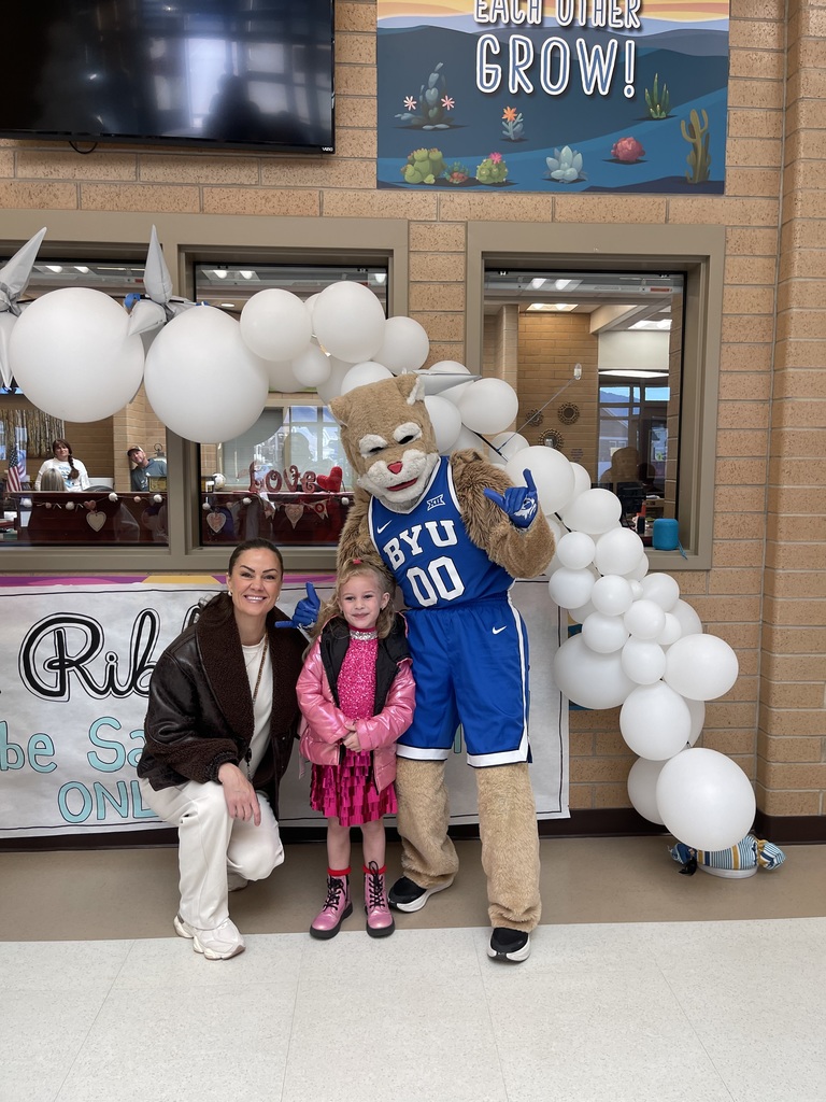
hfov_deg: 54.9
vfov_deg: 69.4
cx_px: 413
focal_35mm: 25
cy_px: 551
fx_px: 795
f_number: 1.6
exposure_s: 1/120
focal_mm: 5.1
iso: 80
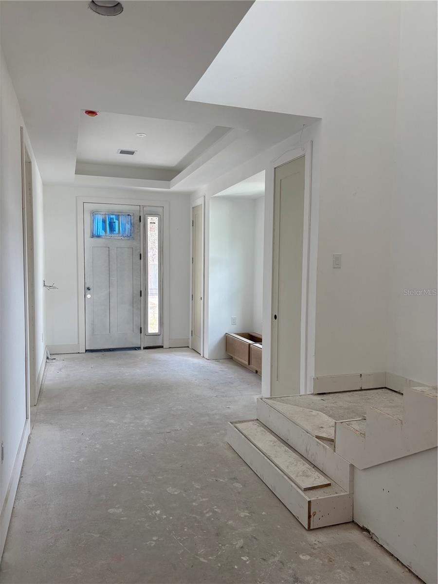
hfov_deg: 53.1
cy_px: 292
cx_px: 219
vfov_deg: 67.3
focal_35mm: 26
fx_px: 439
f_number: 1.6
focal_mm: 5.96
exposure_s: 1/121
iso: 50
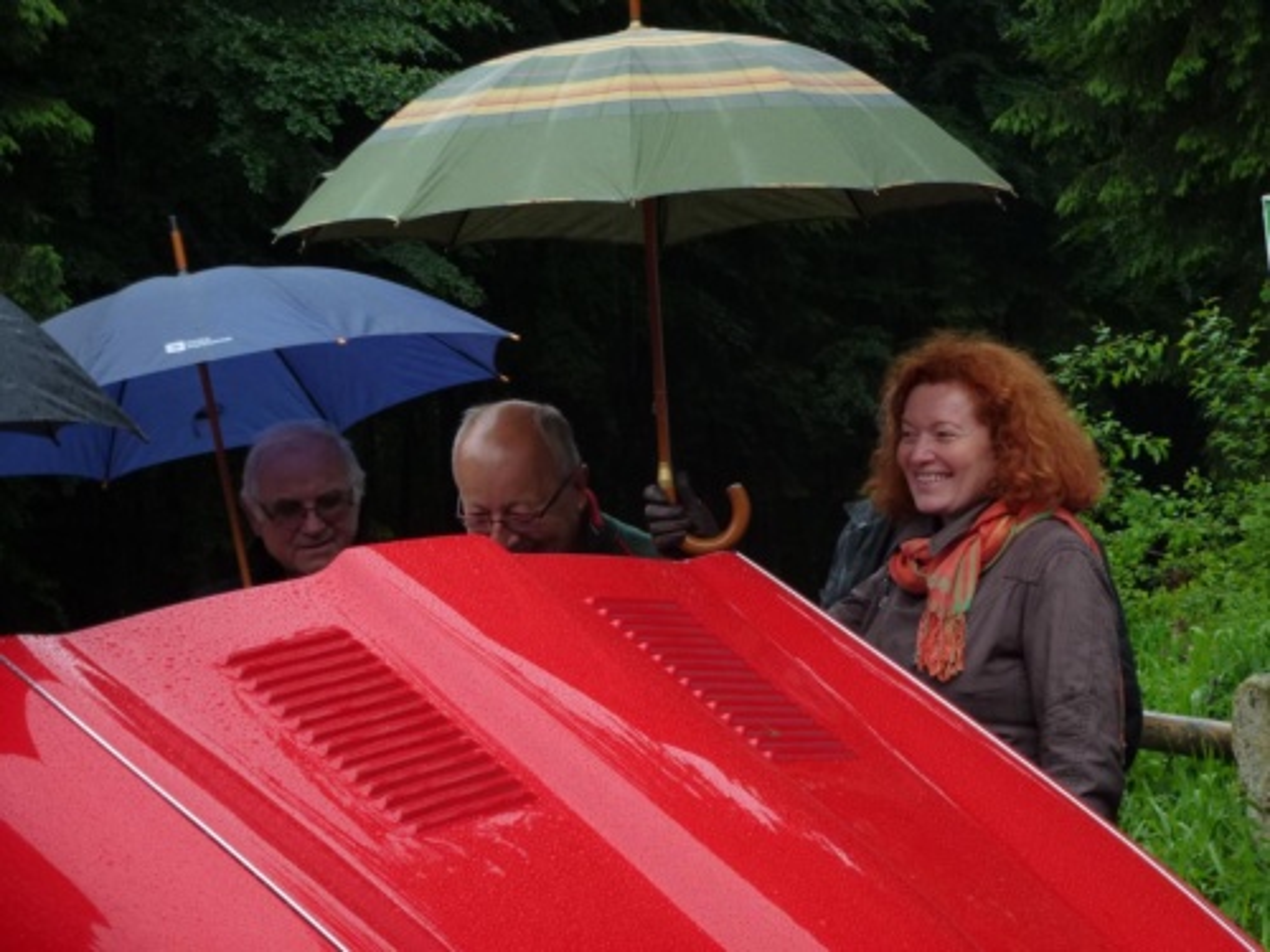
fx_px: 4146
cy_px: 476
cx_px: 635
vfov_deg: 13.1
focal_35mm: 113
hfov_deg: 17.4
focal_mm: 20.2
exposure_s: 1/100
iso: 160
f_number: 5.1
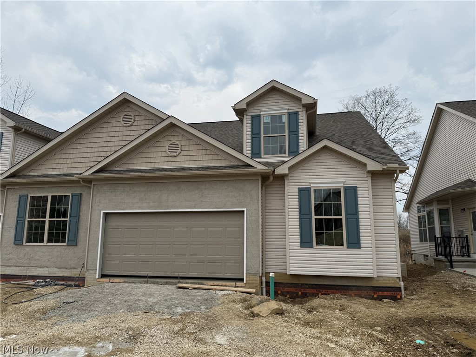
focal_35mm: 24
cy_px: 178
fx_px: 330
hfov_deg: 71.6
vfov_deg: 56.8
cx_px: 238
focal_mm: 6.76
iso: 80
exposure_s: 1/3145
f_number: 1.78
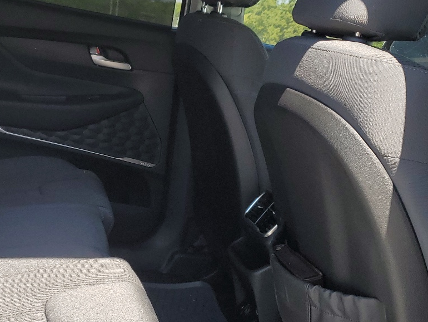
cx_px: 91
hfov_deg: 34.5
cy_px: 191
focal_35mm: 54
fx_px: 668
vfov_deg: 27.0
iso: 50
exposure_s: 1/833
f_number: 1.5
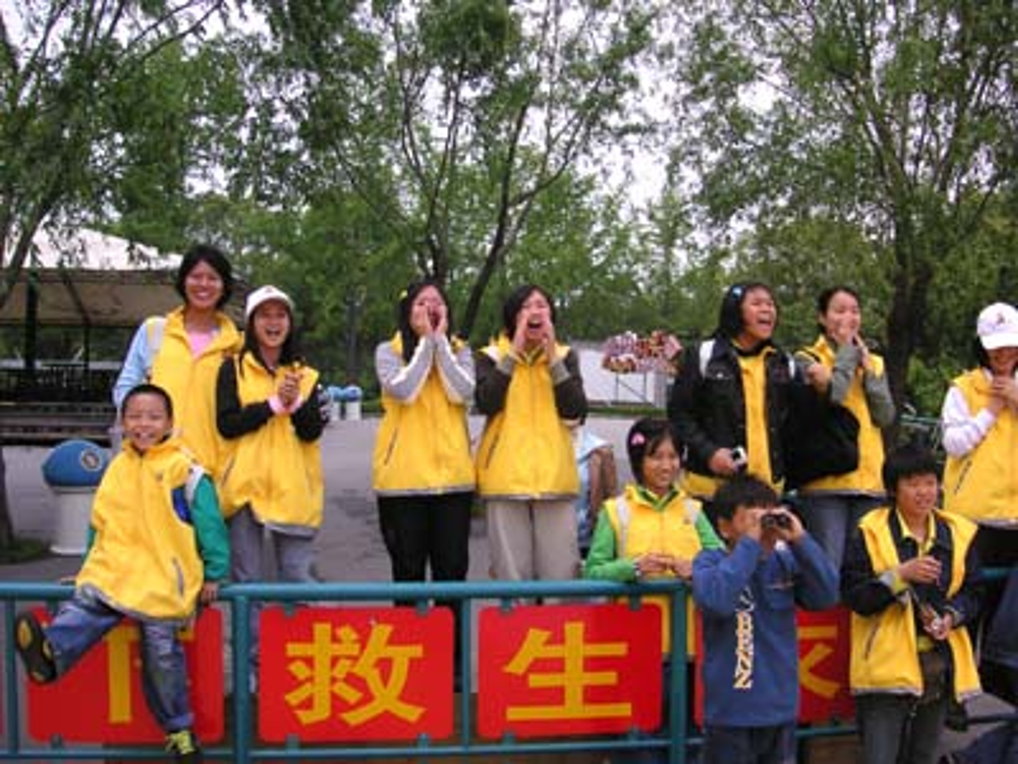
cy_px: 382
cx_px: 509
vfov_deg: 38.7
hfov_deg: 50.1
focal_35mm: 37
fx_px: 1088
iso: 50
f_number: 2.8
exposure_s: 1/750
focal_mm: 6.1
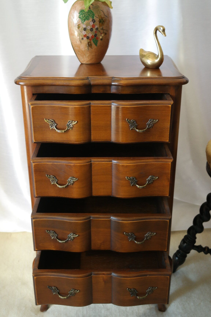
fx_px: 378
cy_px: 158
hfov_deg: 31.2
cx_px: 106
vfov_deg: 45.4
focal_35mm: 43
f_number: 5.6
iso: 800
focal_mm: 28
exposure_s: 1/30
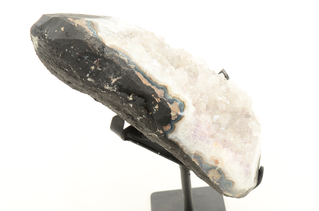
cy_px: 106
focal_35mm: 78
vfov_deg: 17.4
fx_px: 690
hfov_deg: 26.0
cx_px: 160
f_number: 10
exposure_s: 1/80
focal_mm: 52
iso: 320
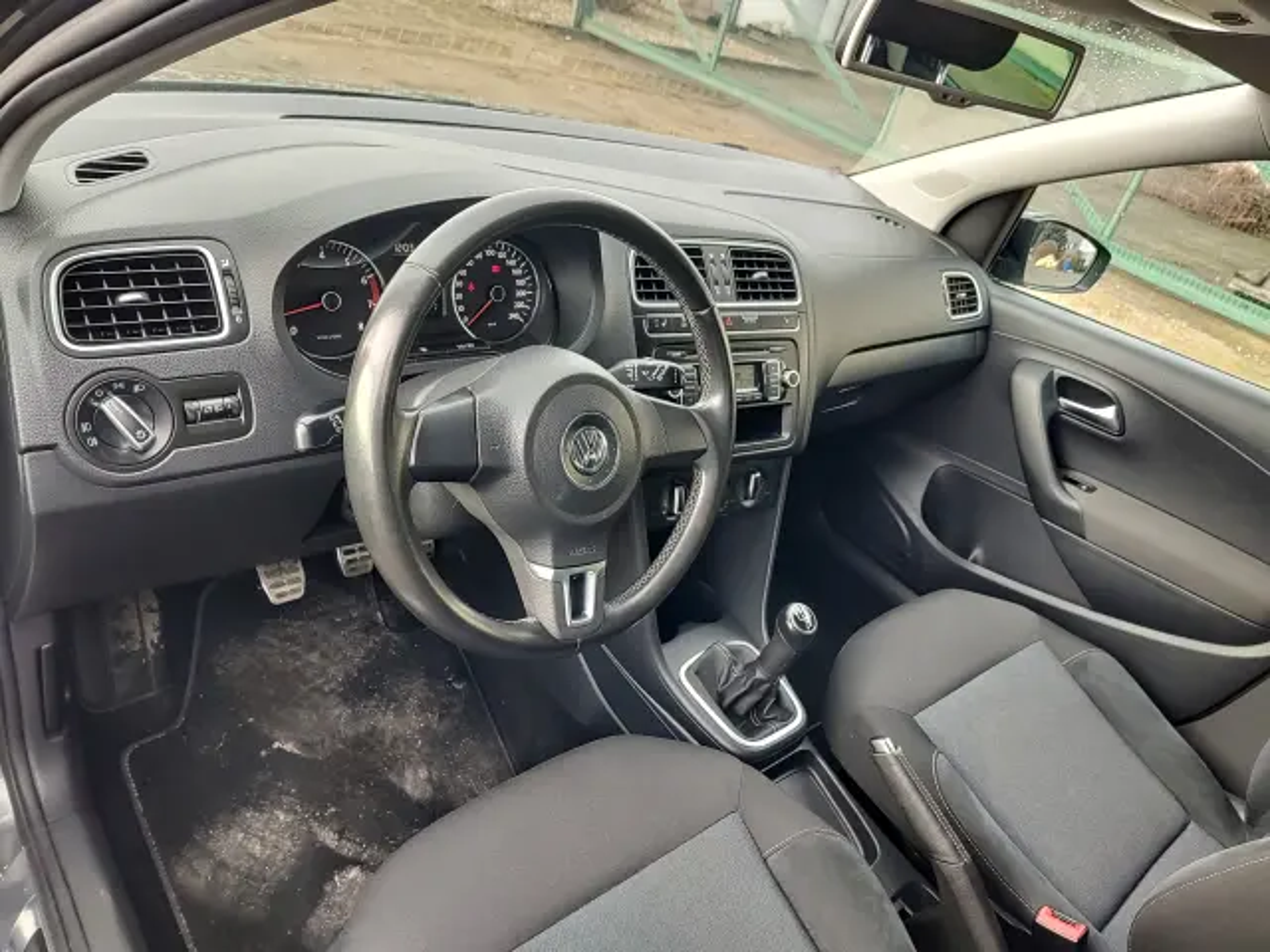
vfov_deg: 58.9
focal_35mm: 23
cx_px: 635
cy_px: 476
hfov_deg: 73.9
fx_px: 844
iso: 100
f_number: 1.8
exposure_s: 1/130
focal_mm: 5.56
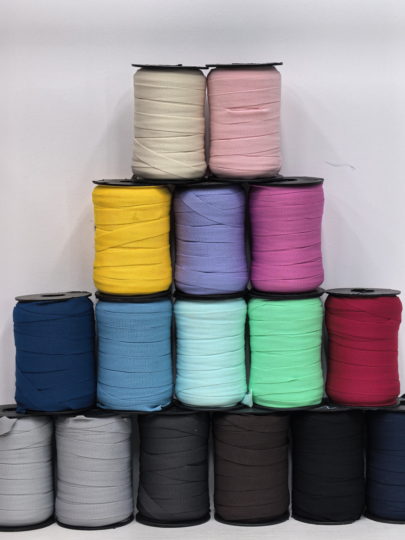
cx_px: 202
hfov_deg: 16.6
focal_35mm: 89
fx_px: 1388
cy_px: 270
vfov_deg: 22.0
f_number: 2.4
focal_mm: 24.13
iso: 160
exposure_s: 1/100
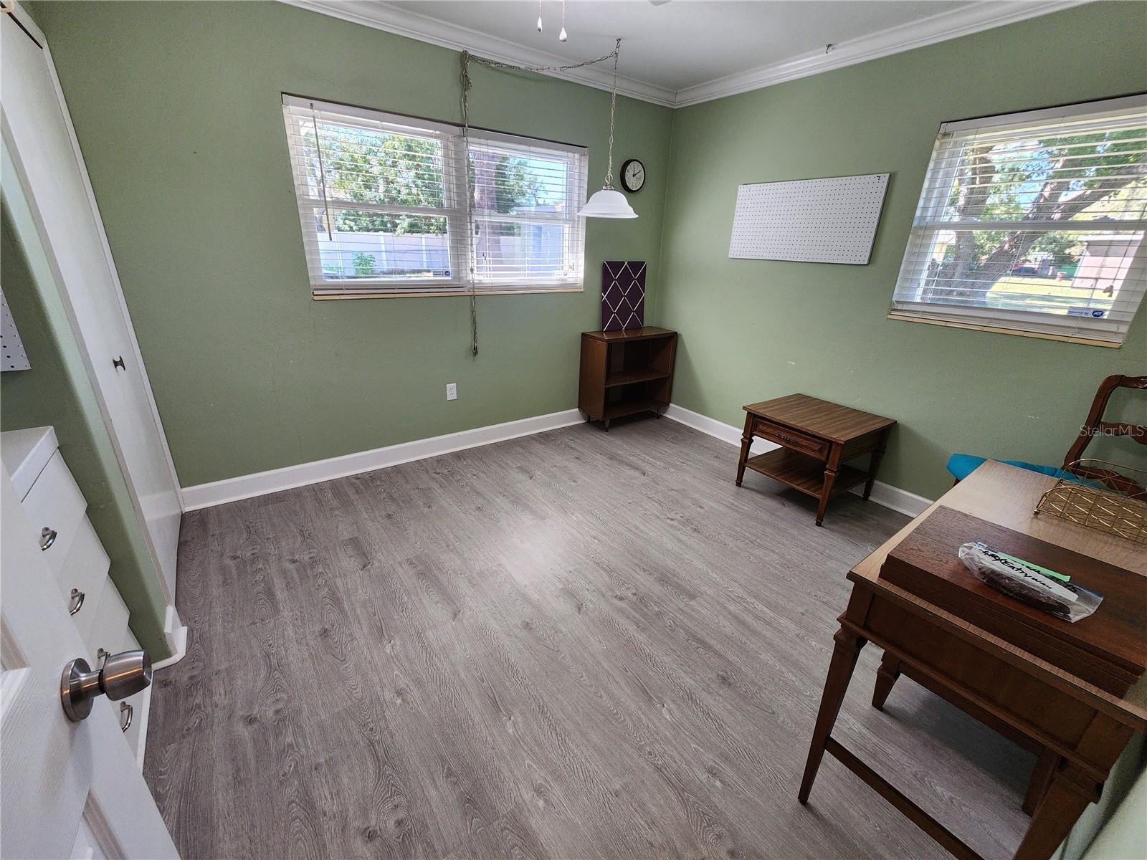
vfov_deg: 89.9
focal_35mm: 13
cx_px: 574
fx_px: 431
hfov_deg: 106.2
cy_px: 430
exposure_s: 1/60
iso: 160
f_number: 2.2
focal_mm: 2.2
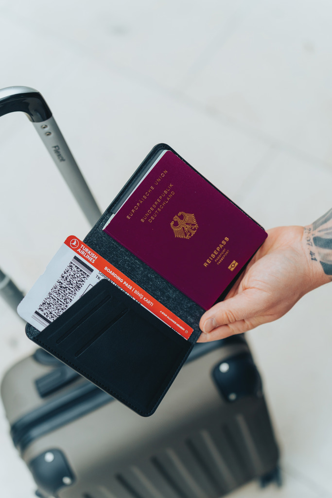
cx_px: 166
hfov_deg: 24.2
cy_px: 249
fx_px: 774
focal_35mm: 56
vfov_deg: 35.6
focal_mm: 56
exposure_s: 1/640
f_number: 2.8
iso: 200
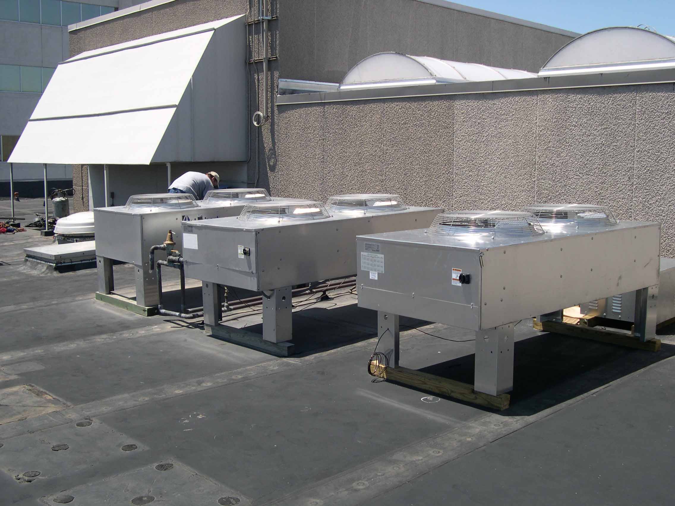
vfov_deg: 37.7
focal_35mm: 38
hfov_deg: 49.0
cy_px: 253
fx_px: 741
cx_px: 338
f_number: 7.6
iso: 100
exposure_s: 1/173
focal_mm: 8
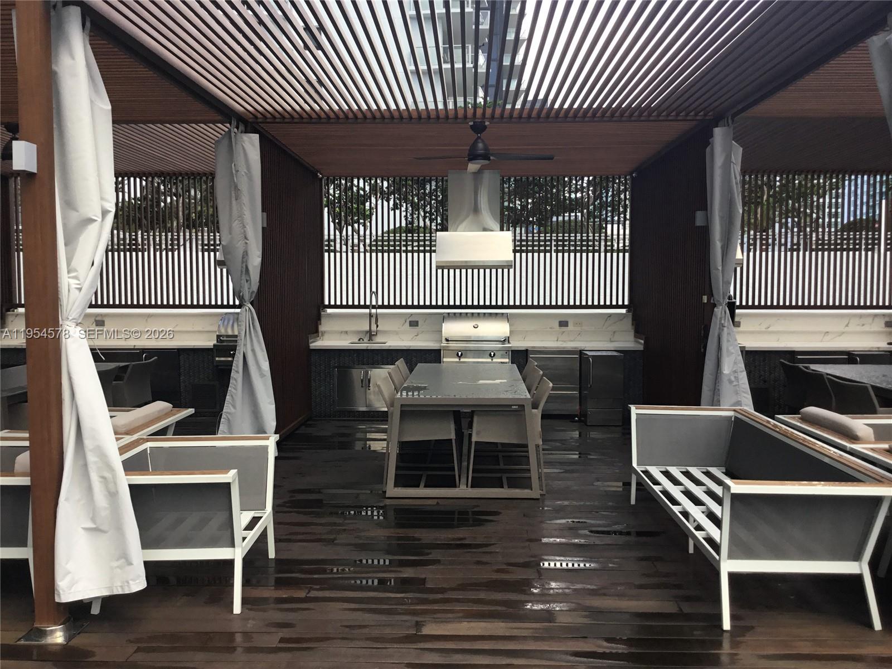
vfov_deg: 45.4
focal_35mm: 31
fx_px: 799
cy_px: 334
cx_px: 446
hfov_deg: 58.4
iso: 40
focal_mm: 3.3
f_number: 2.4
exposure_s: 1/120
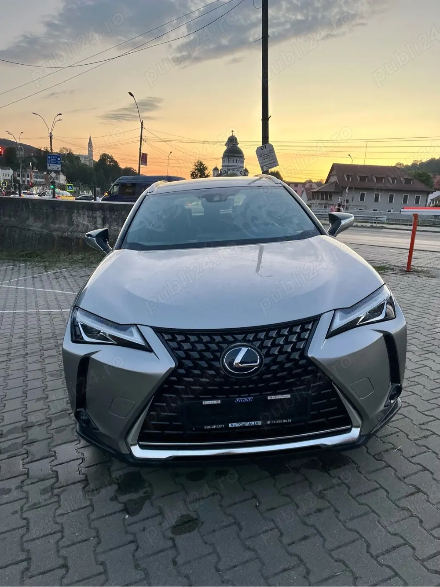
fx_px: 441
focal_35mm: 26
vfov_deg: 67.3
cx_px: 220
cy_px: 294
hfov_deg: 53.0
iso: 125
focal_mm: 5.1
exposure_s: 1/121
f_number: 1.6
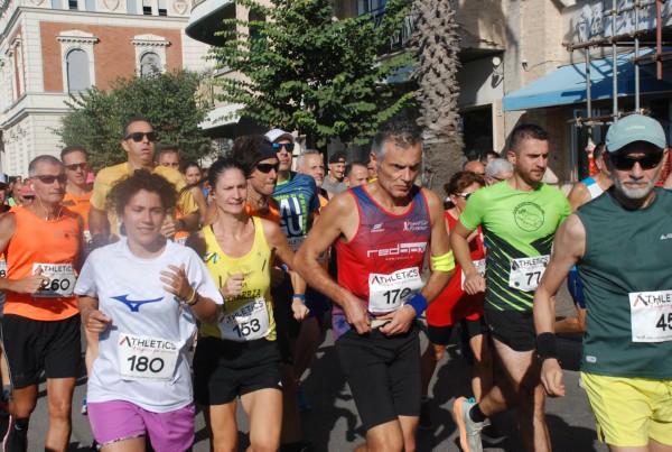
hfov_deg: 33.3
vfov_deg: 22.7
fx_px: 1123
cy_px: 226
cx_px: 336
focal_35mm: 60
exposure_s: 1/2500
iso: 1000
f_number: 9
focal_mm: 40
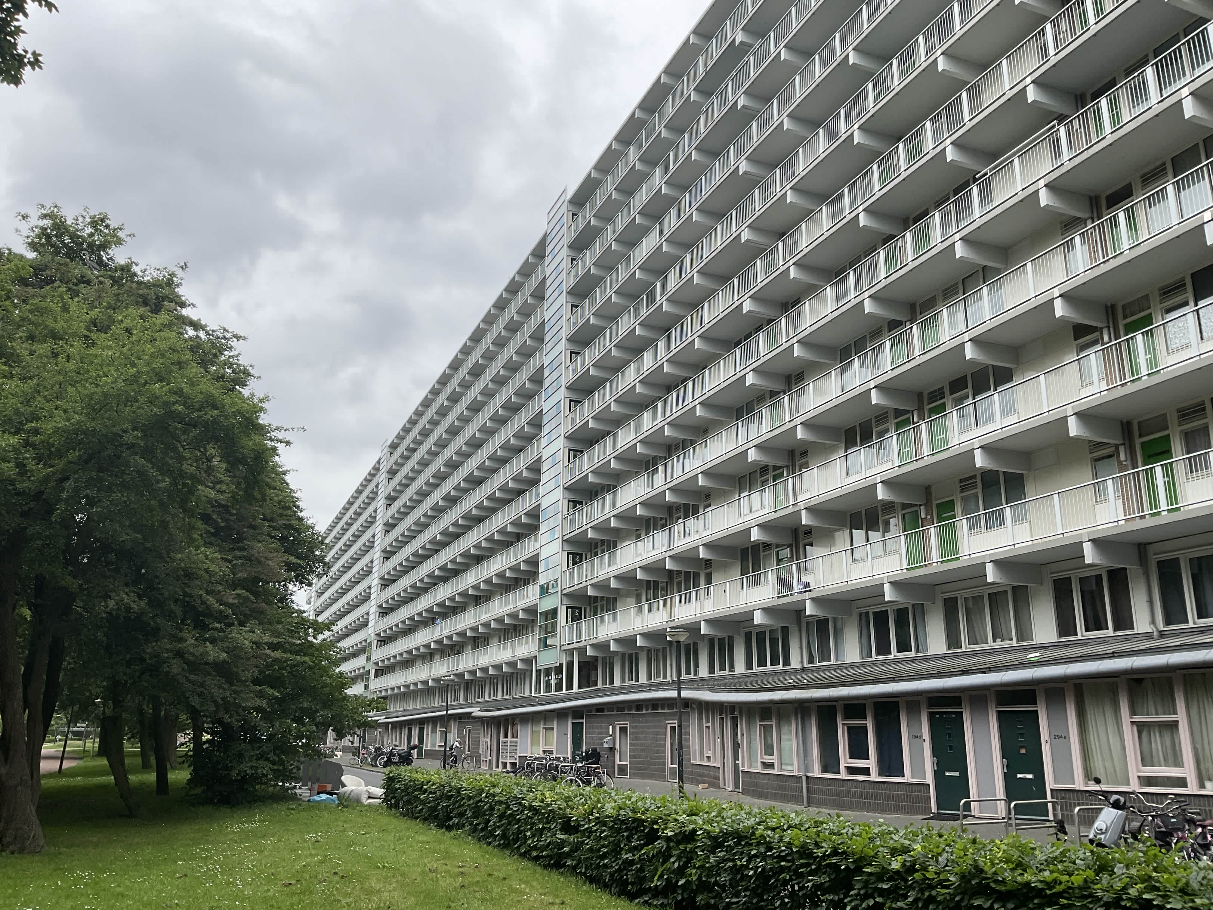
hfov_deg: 61.7
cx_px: 606
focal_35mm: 29
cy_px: 455
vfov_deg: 48.2
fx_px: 1016
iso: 16
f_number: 1.8
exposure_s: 1/1076
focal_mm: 3
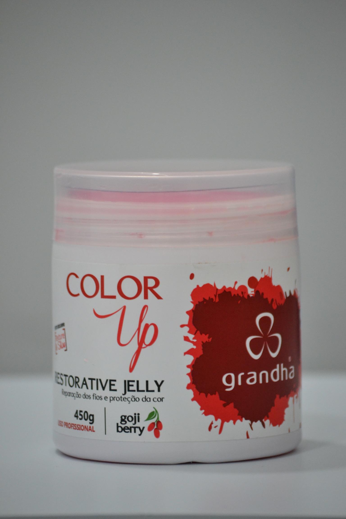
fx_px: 2919
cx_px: 173
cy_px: 260
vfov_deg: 10.2
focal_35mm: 202
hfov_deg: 6.8
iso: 1600
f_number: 5
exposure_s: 1/200
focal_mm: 135
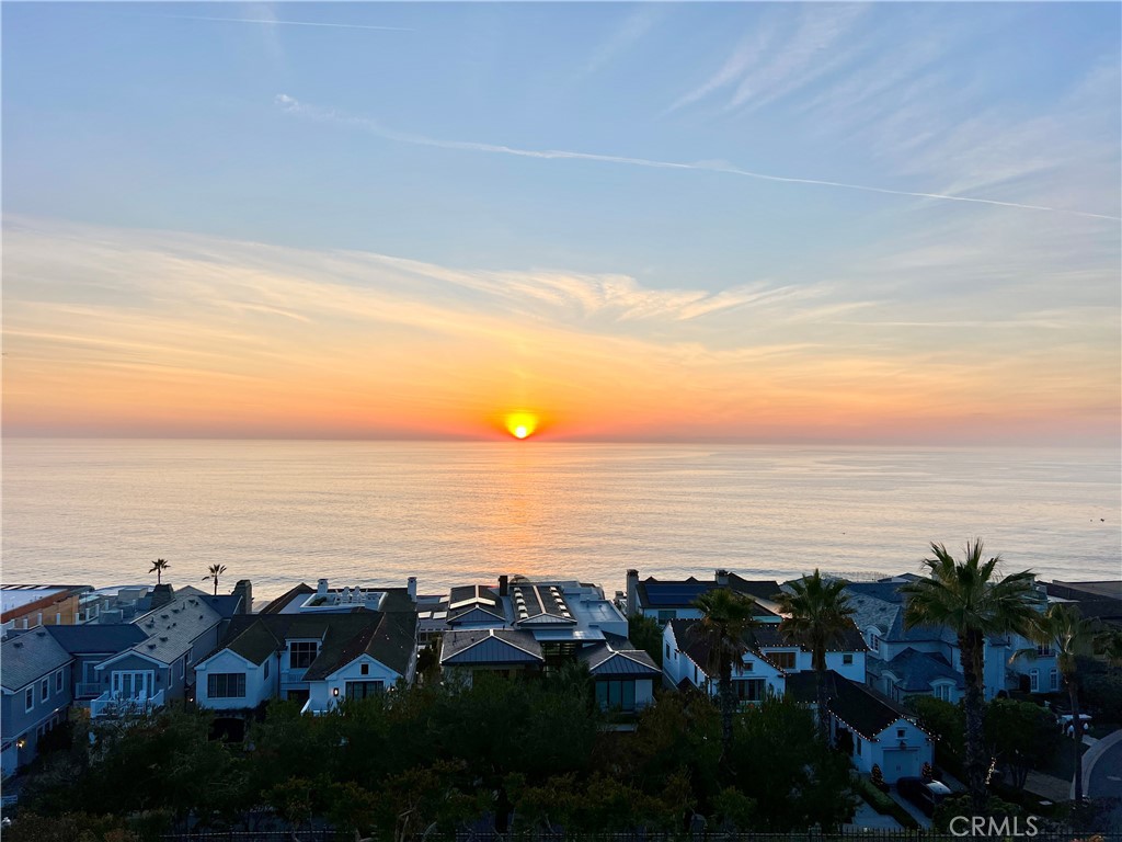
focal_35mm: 26
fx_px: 843
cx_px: 561
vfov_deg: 53.1
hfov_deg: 67.3
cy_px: 421
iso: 50
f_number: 1.5
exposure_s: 1/1238
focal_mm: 5.7
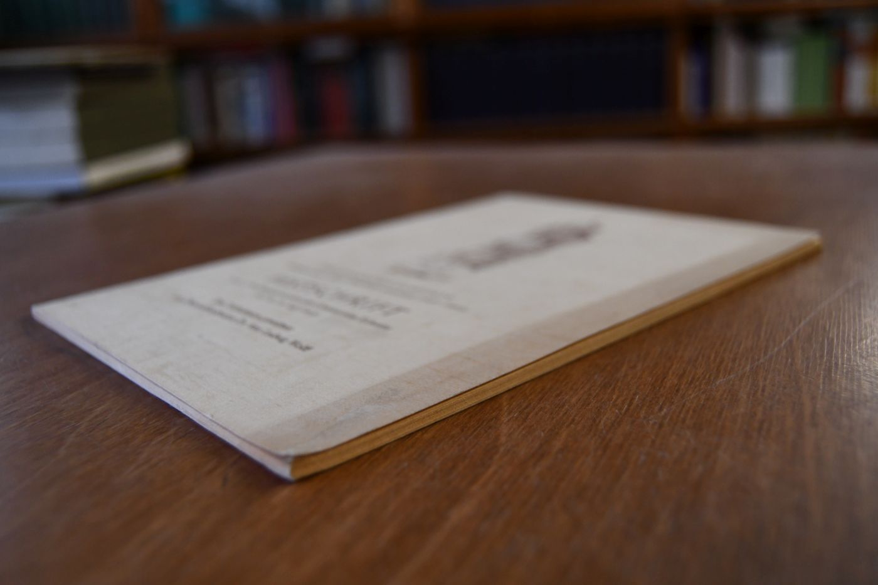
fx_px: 829
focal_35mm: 34
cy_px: 292
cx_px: 439
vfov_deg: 38.9
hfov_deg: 55.8
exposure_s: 1/200
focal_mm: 23
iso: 800
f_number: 3.8
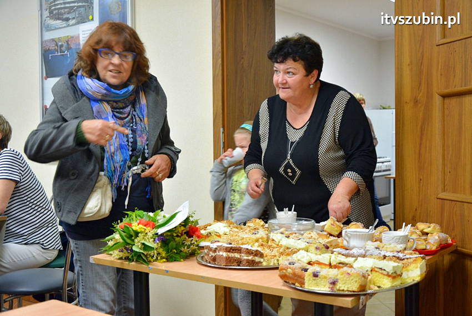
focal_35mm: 42
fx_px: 551
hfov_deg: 46.4
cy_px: 158
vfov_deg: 31.9
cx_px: 236
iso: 800
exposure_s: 1/50
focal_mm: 28
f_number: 4
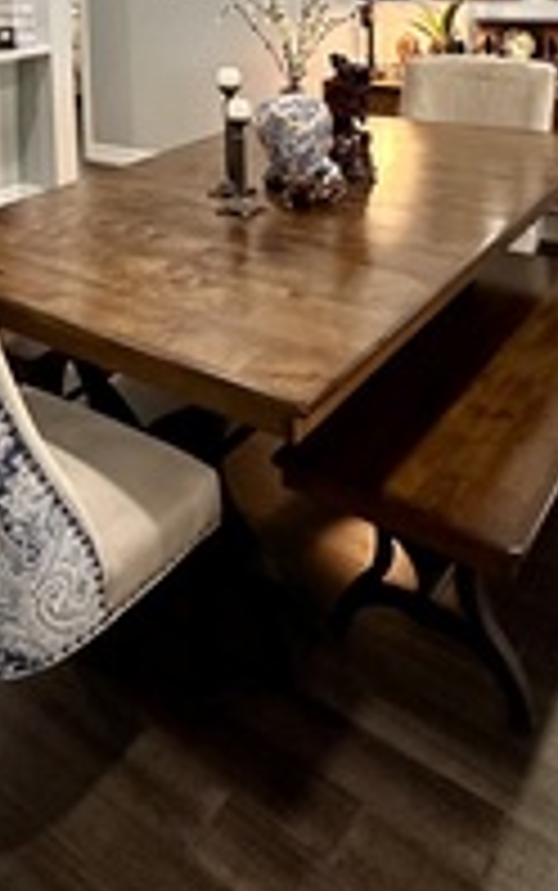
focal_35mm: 36
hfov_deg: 33.6
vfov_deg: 47.1
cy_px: 50
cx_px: 63
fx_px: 875
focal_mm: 2.22
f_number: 2.2
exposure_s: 1/60
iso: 400
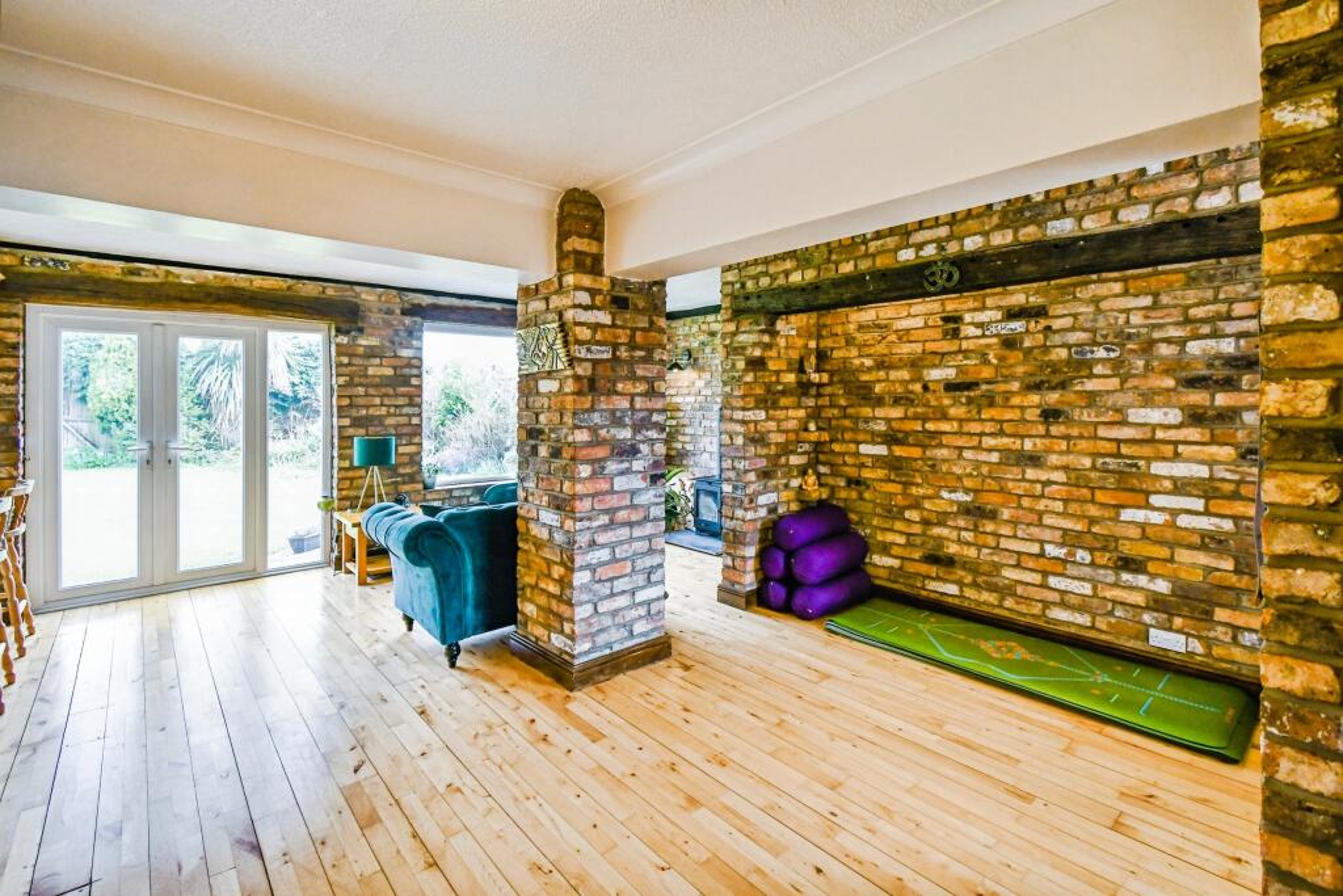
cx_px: 672
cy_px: 448
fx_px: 560
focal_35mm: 15
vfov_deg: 77.3
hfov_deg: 100.4
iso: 800
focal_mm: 10
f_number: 5.6
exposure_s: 1/50
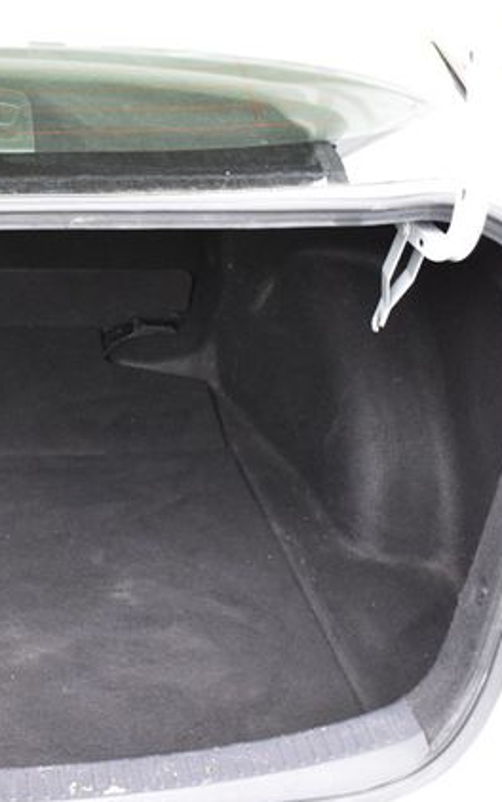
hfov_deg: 23.7
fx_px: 1116
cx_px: -51
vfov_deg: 39.6
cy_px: 403
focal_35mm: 51
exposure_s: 1/15
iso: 1100
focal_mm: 22
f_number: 6.3
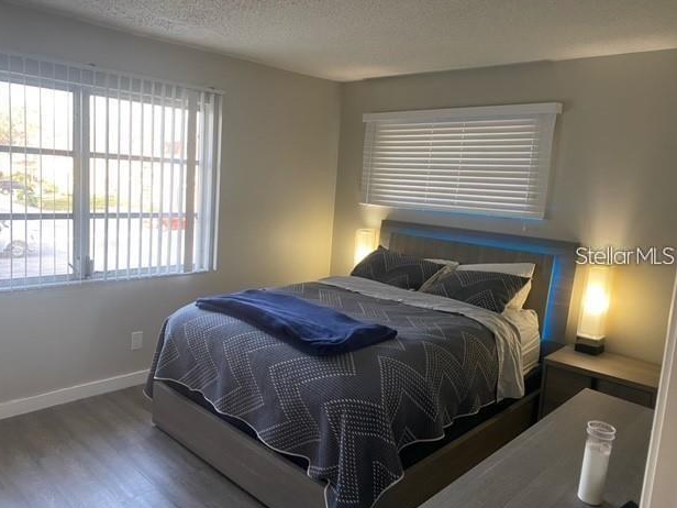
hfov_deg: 65.3
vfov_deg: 51.4
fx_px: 528
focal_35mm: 27
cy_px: 255
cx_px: 328
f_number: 1.8
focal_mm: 4.25
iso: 80
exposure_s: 1/60
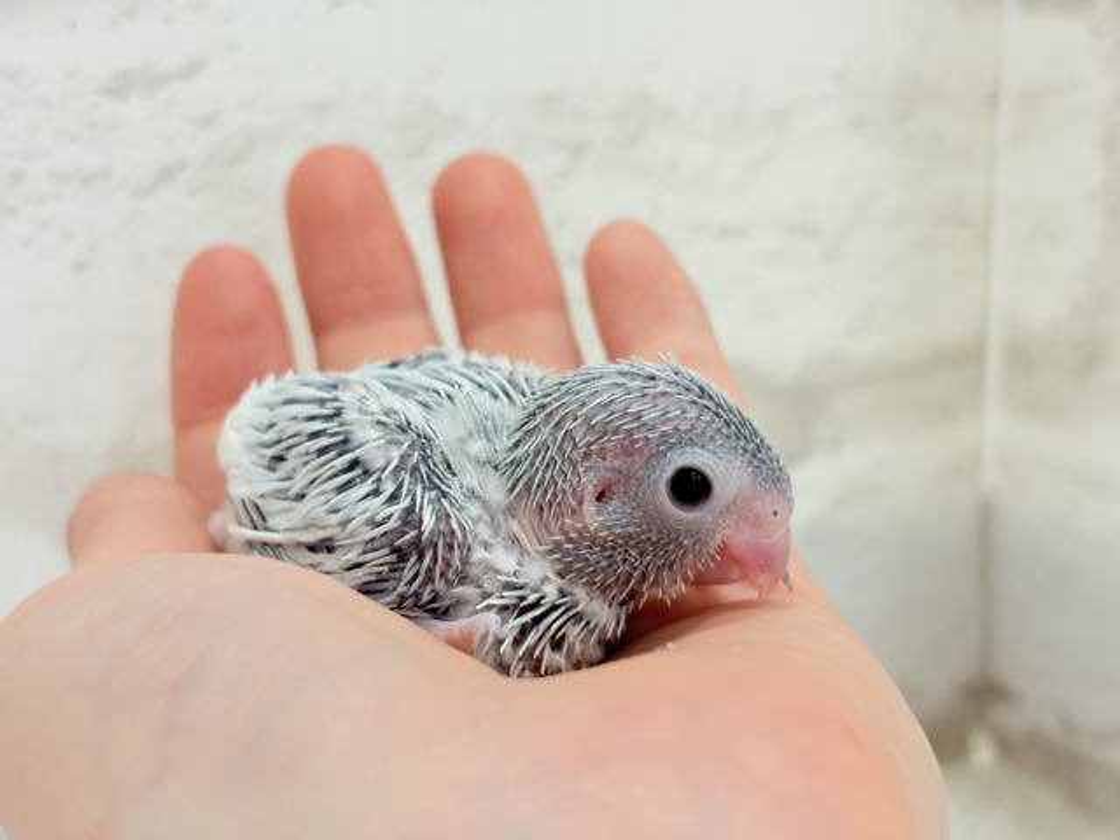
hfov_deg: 36.8
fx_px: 1682
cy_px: 420
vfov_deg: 28.0
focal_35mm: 52
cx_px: 560
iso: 100
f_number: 1.6
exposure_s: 1/100
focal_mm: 5.96
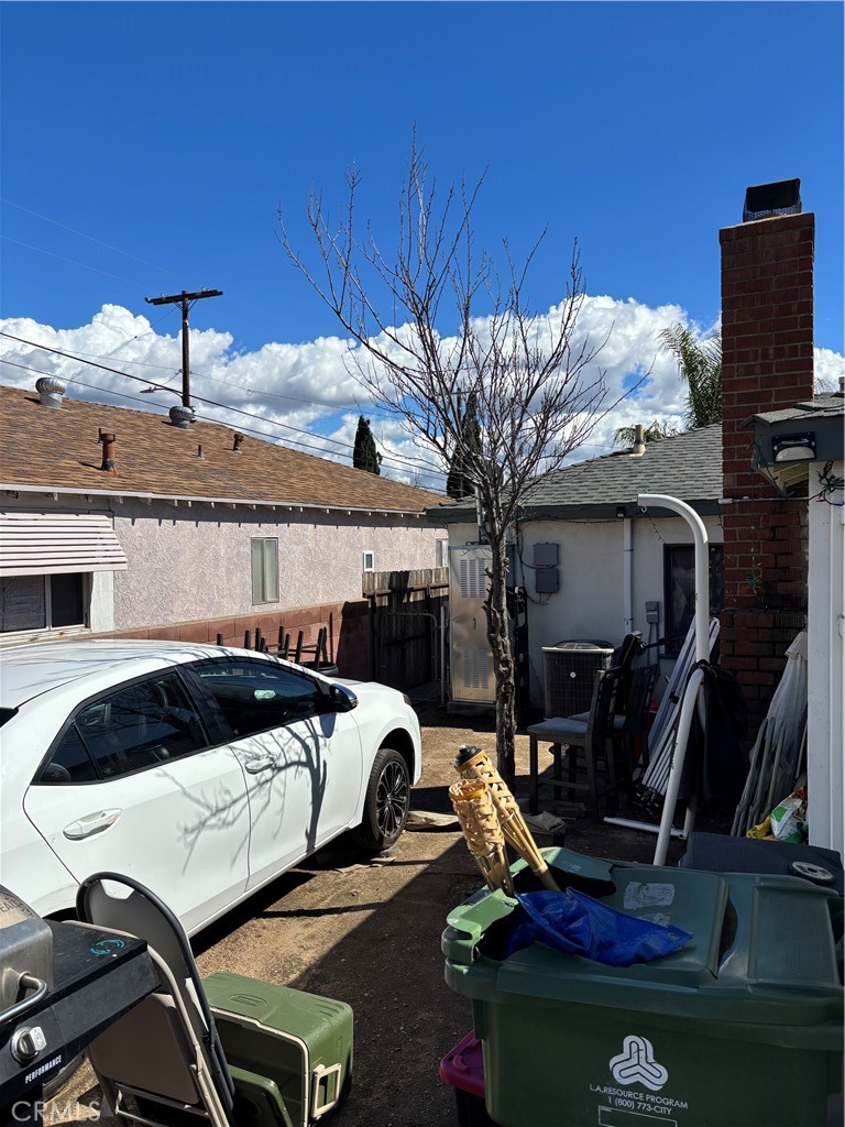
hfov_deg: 53.1
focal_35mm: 26
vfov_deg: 67.3
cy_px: 564
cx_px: 422
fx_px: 846
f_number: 1.6
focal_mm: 5.96
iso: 50
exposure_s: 1/4854
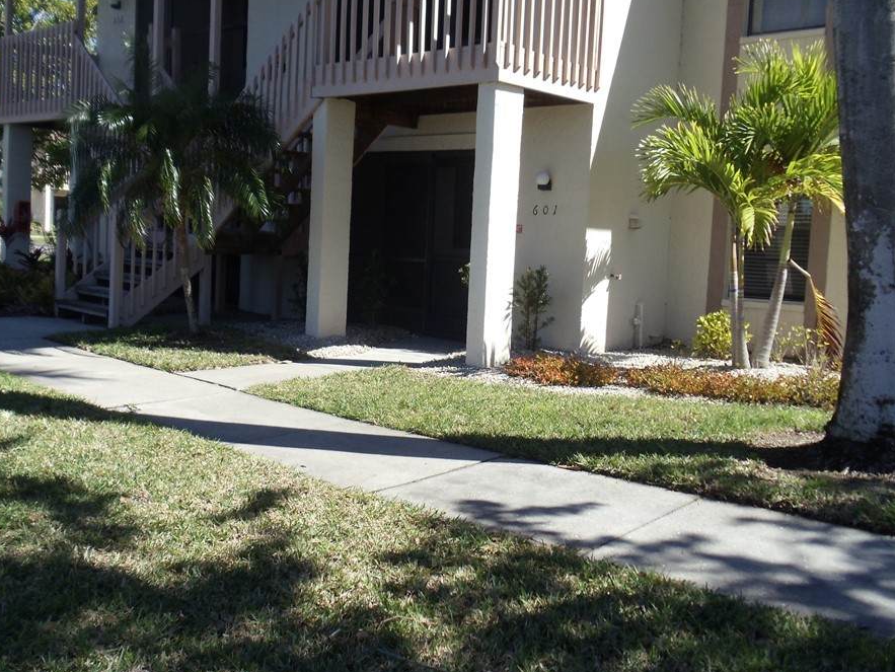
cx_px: 412
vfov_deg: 28.6
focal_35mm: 51
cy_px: 313
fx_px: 1319
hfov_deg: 37.5
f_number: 7.1
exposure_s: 1/200
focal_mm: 6
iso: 100
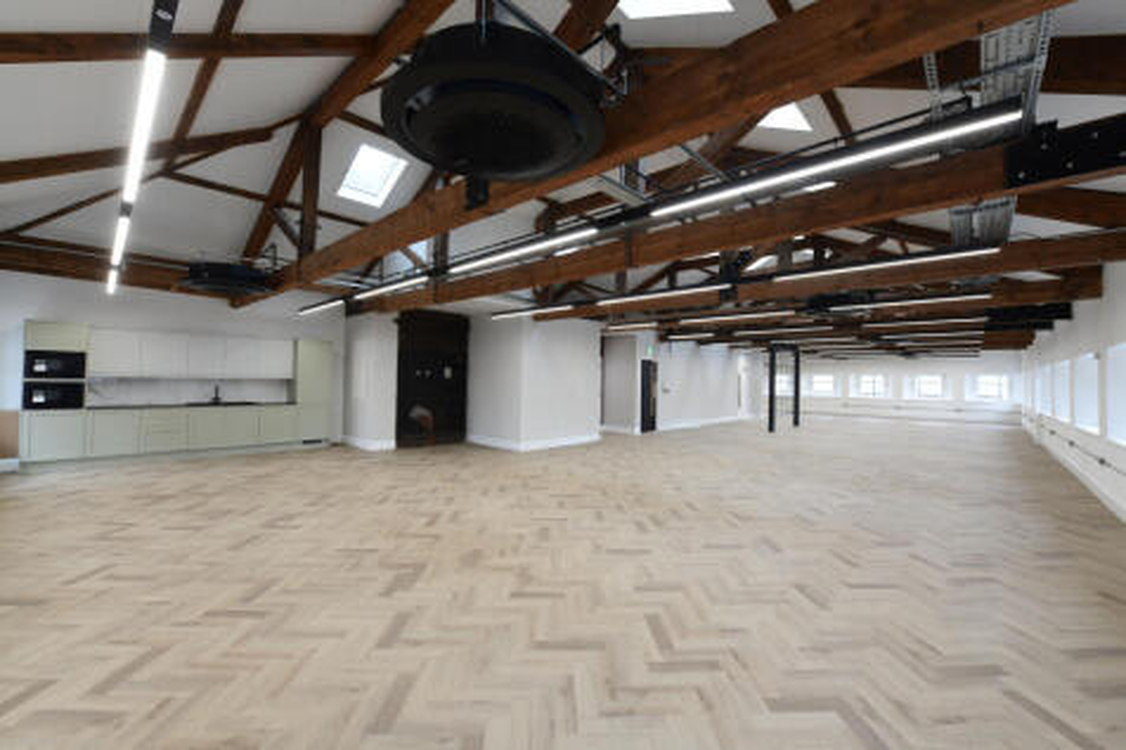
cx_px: 563
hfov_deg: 104.3
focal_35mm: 14
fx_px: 438
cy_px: 375
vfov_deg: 81.2
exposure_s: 1/20
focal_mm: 14
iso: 800
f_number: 11
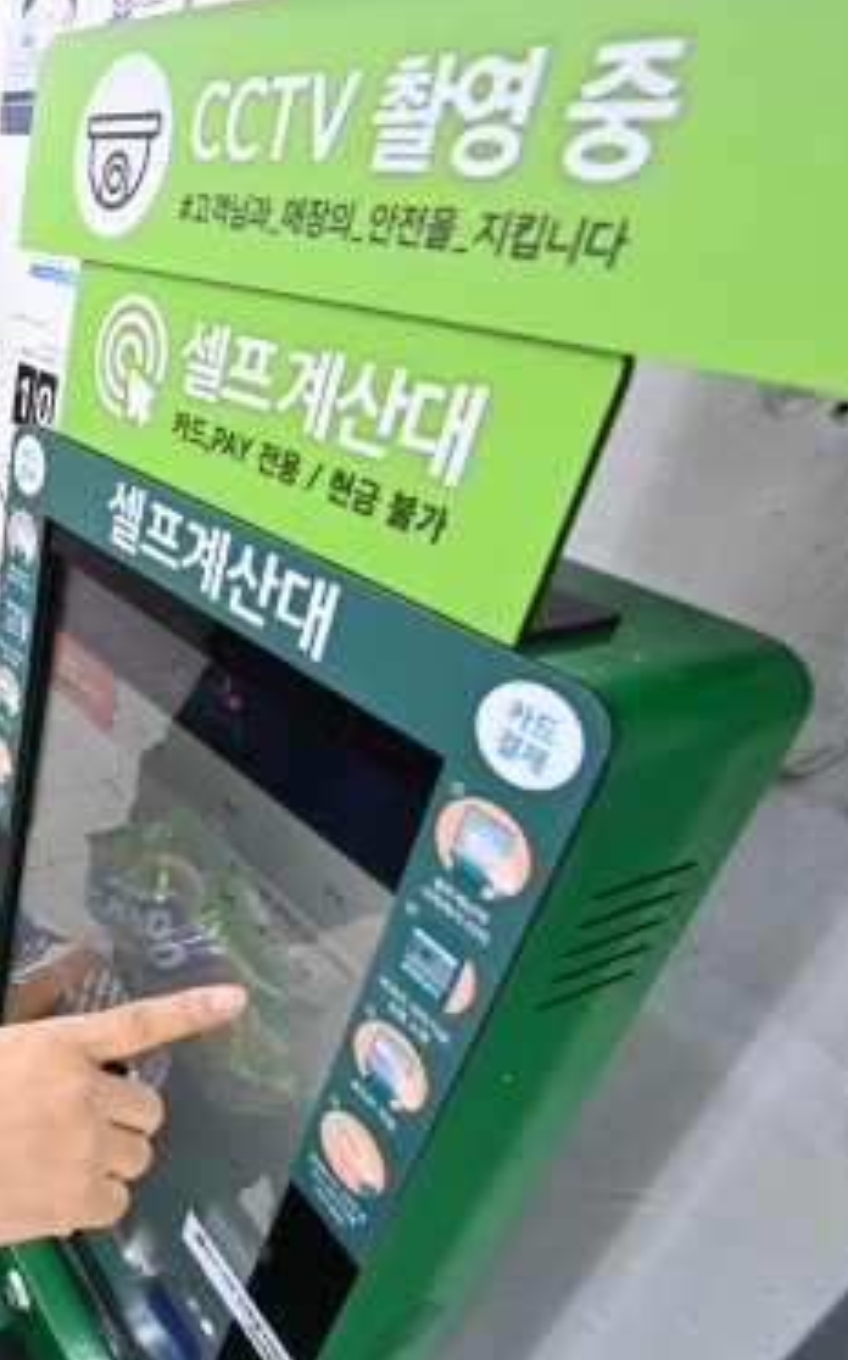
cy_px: 684
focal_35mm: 25
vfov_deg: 72.6
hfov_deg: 38.5
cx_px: -132
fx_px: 926
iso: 2000
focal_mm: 16
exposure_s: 1/80
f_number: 7.1
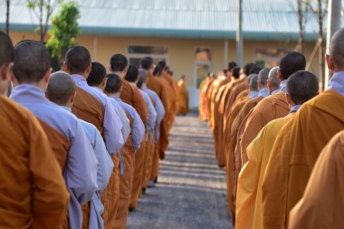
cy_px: 170
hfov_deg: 17.3
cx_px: 198
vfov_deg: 11.6
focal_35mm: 118
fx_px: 1127
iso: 100
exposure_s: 1/320
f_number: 2.8
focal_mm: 70
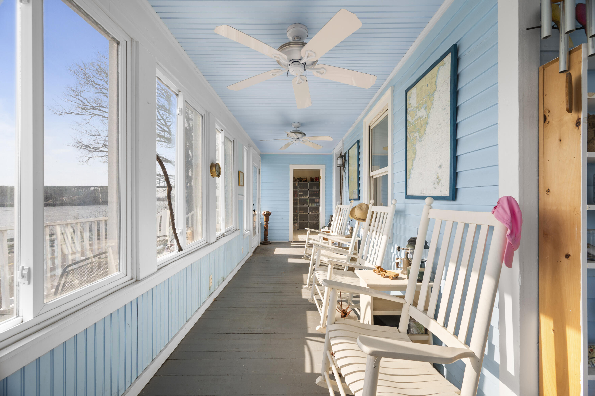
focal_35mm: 14
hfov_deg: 104.3
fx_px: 231
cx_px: 298
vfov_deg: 81.1
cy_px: 198
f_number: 7.1
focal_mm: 14
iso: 250
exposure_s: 1/25
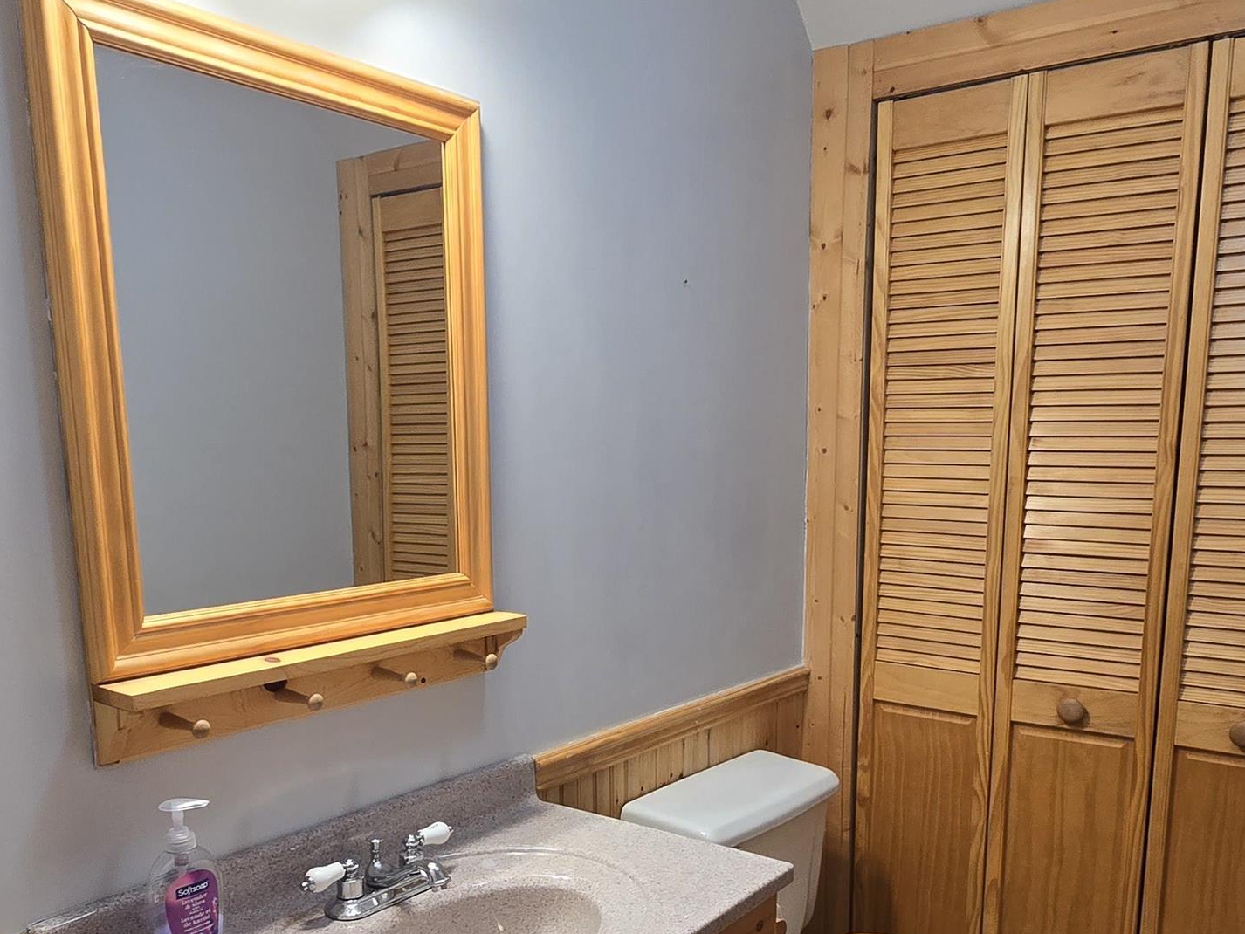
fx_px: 1007
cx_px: 634
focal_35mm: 28
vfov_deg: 48.8
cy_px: 635
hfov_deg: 63.4
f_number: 2.2
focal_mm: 2.2
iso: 160
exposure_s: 1/60
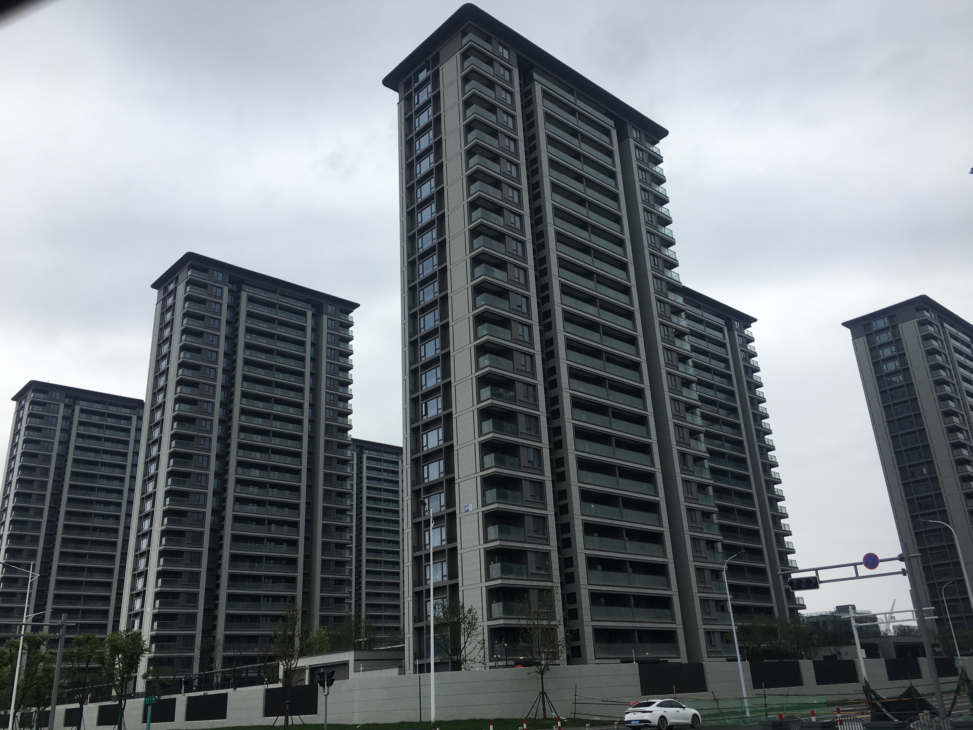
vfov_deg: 48.2
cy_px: 365
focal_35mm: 29
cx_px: 486
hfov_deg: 61.7
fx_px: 815
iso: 25
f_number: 2.2
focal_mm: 4.15
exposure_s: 1/1083
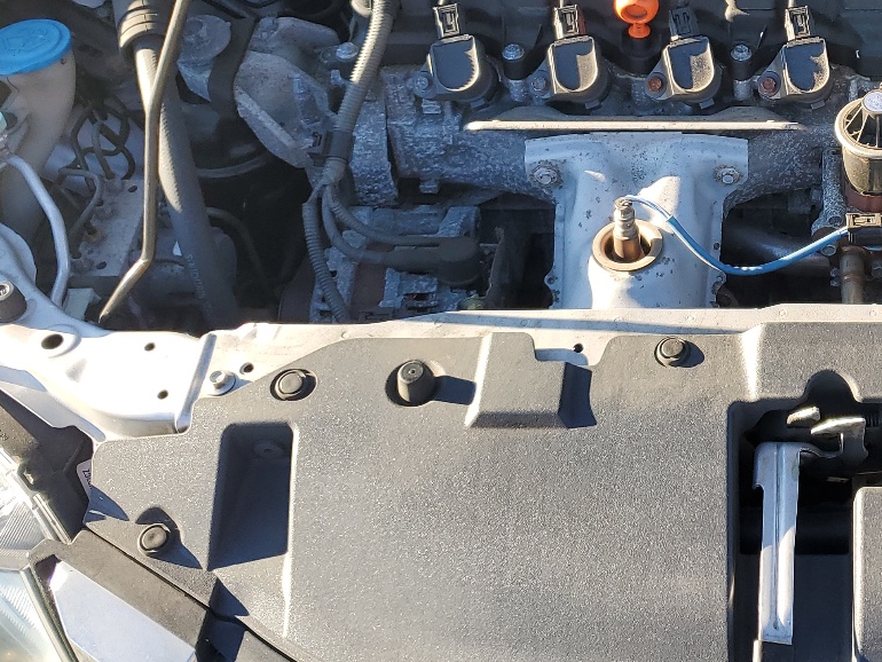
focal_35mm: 54
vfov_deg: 26.2
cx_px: 818
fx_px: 1376
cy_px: 78
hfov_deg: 33.4
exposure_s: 1/435
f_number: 1.5
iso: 50
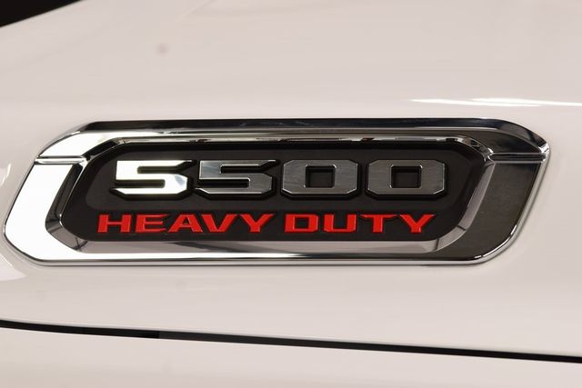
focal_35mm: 105
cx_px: 291
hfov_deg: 19.5
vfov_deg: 13.0
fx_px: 1698
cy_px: 194
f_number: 8
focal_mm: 70
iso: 400
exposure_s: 1/50
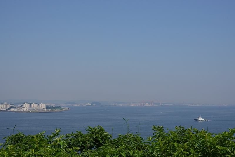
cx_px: 118
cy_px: 78
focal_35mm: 53
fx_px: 346
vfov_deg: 25.5
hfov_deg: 37.5
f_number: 11
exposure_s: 1/250
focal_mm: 19.43
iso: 125
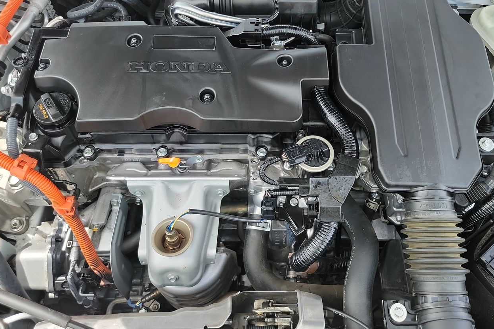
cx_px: 283
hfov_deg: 58.5
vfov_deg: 40.5
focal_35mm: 32
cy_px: 104
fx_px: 439
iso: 53
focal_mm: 6.7
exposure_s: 1/119
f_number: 1.8
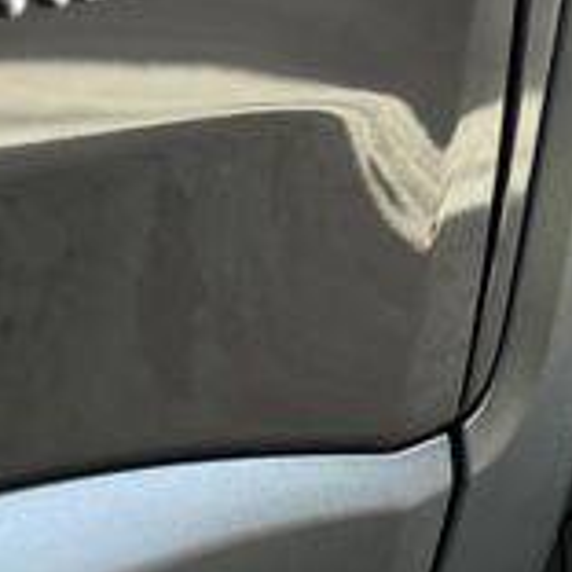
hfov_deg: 13.6
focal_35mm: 128
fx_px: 2393
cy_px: 172
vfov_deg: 13.6
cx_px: 418
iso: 100
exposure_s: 1/427
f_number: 1.78
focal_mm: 6.76
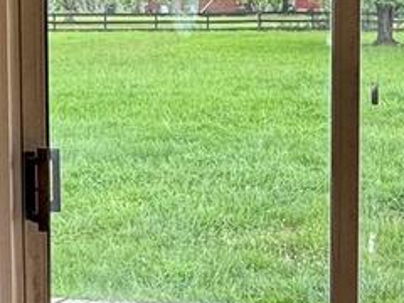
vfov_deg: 17.4
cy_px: 66
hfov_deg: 23.3
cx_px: 202
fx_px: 980
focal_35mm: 84
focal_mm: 2.22
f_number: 2.2
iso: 80
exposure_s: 1/99
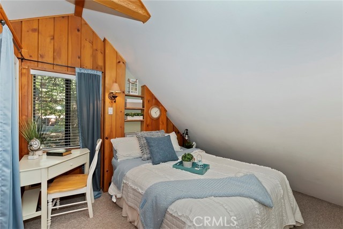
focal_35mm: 15
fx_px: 143
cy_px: 114
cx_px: 172
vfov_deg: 77.4
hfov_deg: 100.4
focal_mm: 10
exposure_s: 1/30
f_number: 8
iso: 400
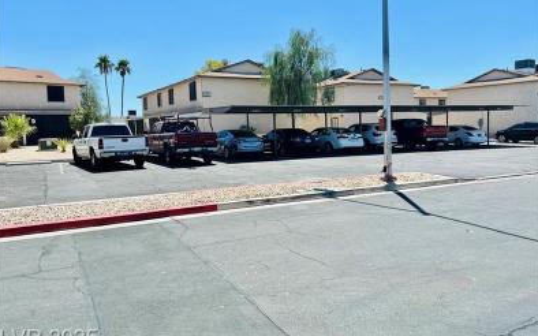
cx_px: 268
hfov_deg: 66.5
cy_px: 149
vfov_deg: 44.4
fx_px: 410
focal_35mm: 28
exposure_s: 1/4630
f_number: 1.5
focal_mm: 5.7
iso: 50
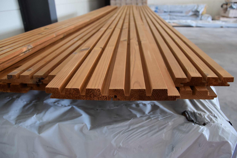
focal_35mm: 52
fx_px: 346
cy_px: 79
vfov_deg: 25.8
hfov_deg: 37.8
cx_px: 118
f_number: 4.5
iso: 720
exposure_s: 1/60
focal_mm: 35
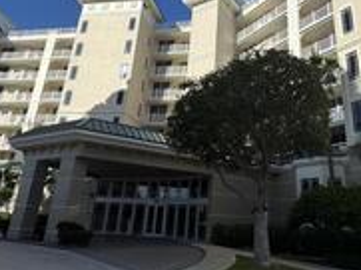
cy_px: 98
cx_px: 219
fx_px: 323
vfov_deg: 44.8
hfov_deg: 57.9
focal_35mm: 31
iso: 40
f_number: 2.2
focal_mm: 2.22
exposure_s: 1/2770
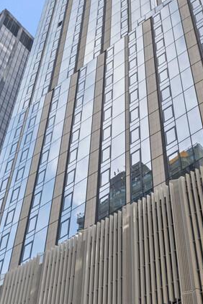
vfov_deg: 28.4
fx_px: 600
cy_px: 162
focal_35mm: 71
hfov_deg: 19.1
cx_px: 131
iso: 640
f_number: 14
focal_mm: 30
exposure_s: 1/320
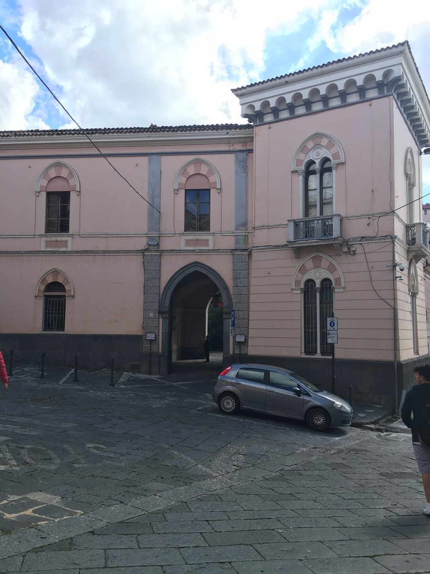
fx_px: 480
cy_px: 287
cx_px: 215
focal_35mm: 29
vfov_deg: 61.7
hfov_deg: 48.2
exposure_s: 1/541
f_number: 2.2
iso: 25
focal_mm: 4.15
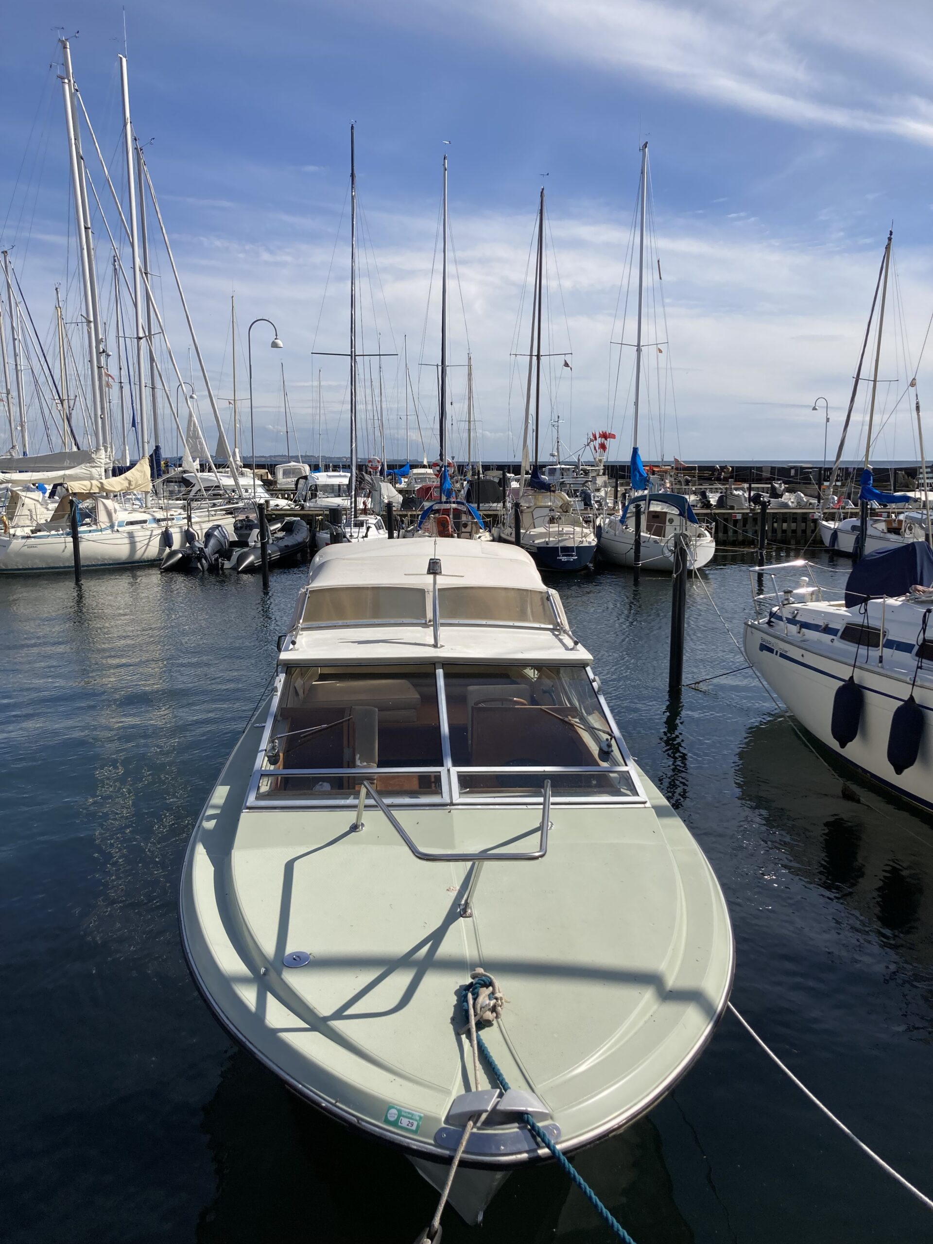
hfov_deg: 49.7
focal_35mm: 28
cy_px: 622
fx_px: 1006
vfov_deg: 63.4
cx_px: 466
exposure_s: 1/3472
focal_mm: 3.99
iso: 20
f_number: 1.8
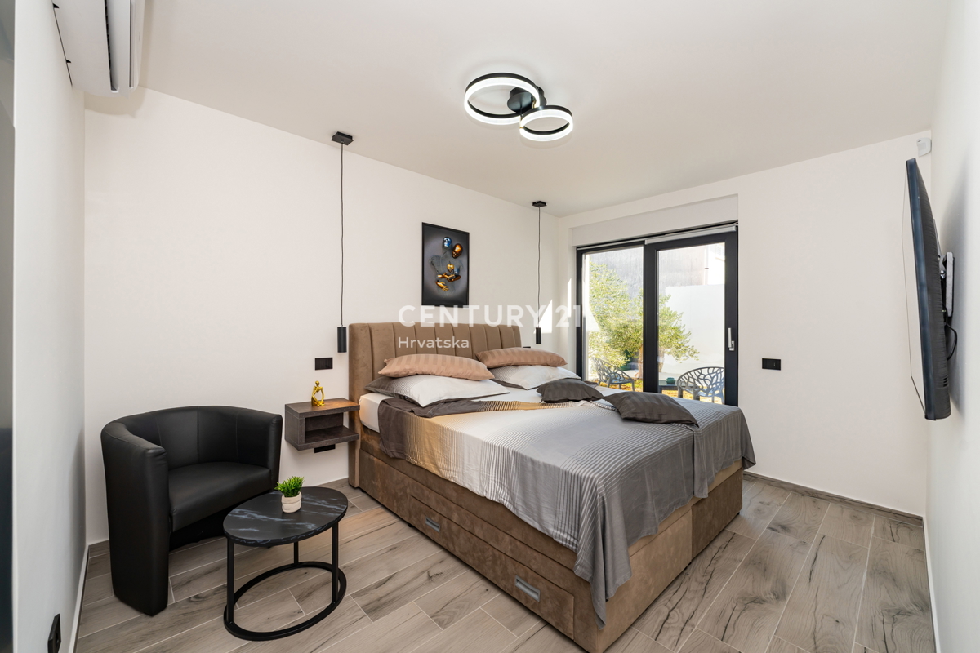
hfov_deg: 104.3
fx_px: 381
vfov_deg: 81.2
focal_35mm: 14
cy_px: 326
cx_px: 490
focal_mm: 14
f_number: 7.1
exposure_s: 1/60
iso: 100
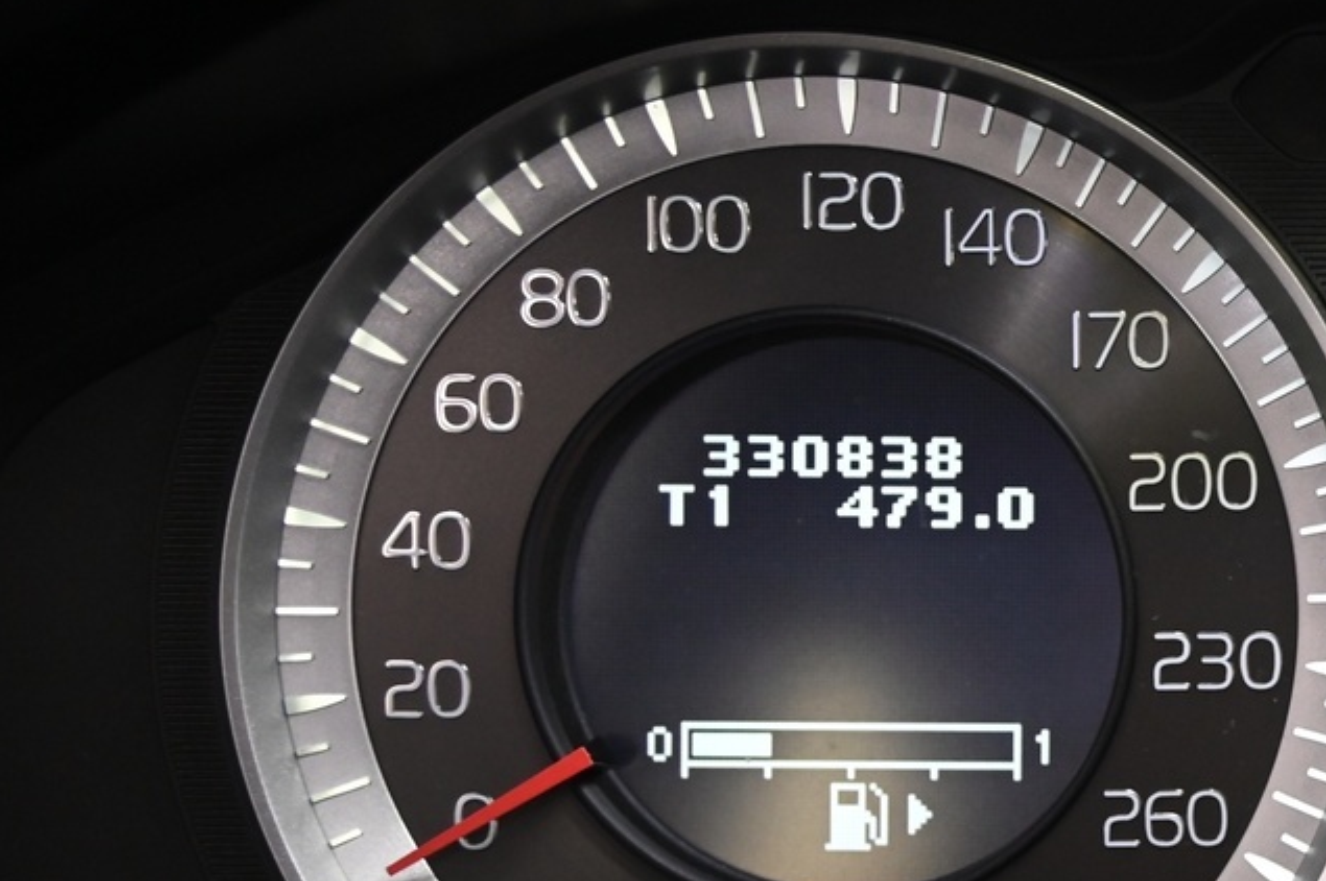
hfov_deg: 15.1
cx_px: 1407
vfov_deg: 10.3
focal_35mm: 133
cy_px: 731
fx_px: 4894
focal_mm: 52
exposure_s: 1/40
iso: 2000
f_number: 4
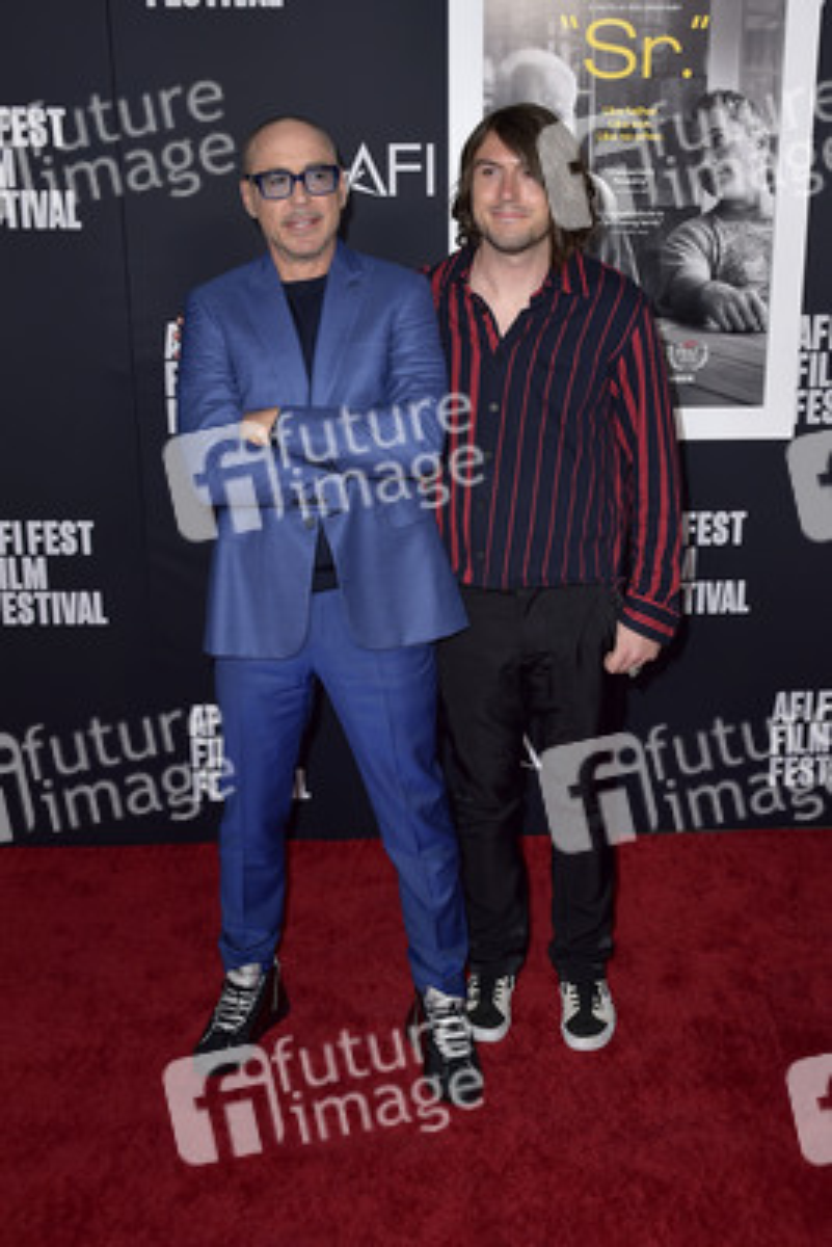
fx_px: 1212
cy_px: 624
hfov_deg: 37.9
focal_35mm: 35
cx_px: 416
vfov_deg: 54.4
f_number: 6.3
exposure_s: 1/200
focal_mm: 35
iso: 500
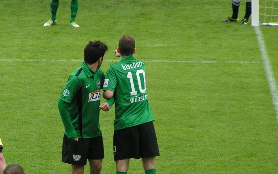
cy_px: 127
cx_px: 105
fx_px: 2795
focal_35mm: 369
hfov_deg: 5.7
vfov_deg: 3.6
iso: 125
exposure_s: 1/250
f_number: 3.5
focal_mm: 41.4
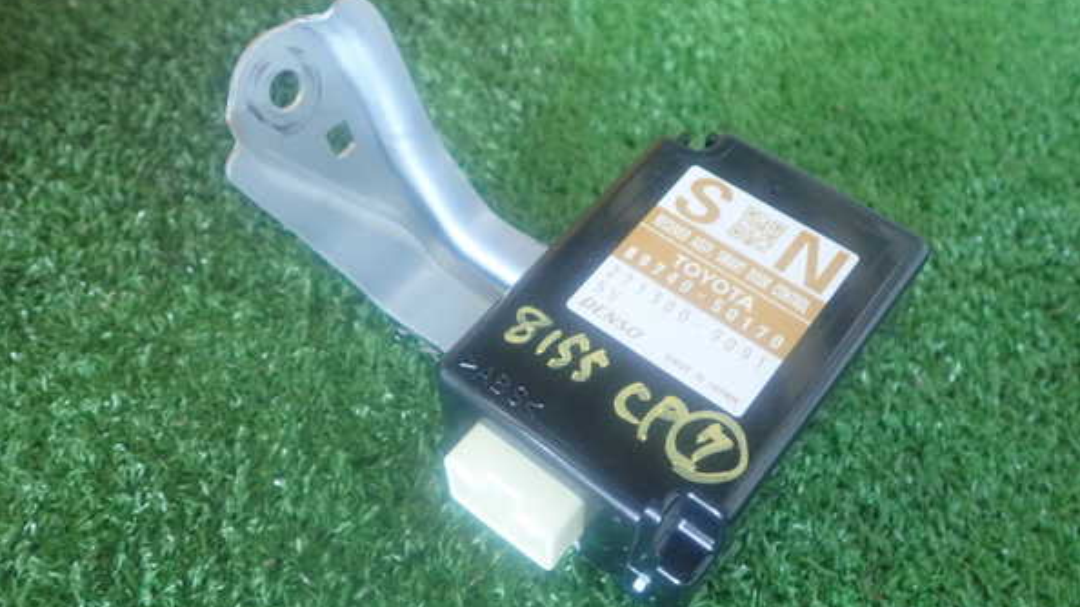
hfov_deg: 59.5
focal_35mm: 33
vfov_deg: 35.6
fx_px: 945
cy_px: 311
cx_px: 538
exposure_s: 1/30
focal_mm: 5.5
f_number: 2.3
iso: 800
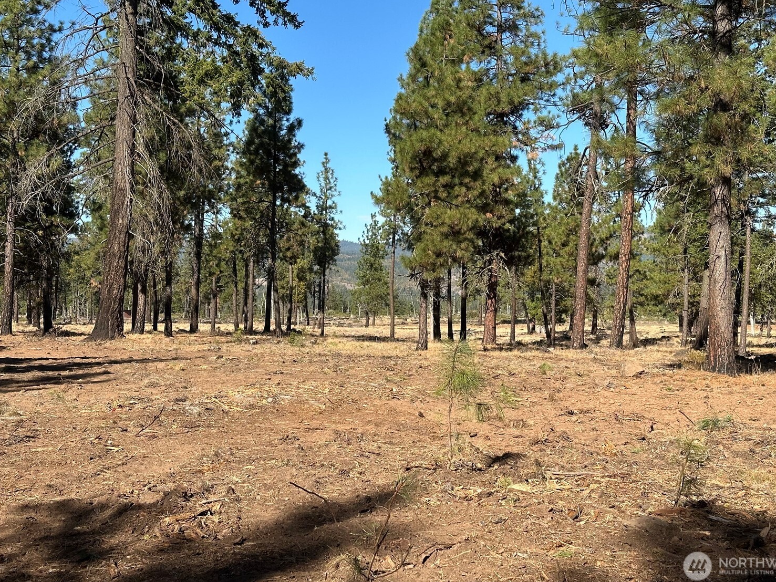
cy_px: 272
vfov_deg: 28.0
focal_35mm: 52
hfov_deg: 36.8
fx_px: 1166
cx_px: 399
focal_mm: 6.86
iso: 64
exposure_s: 1/2597
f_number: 1.78
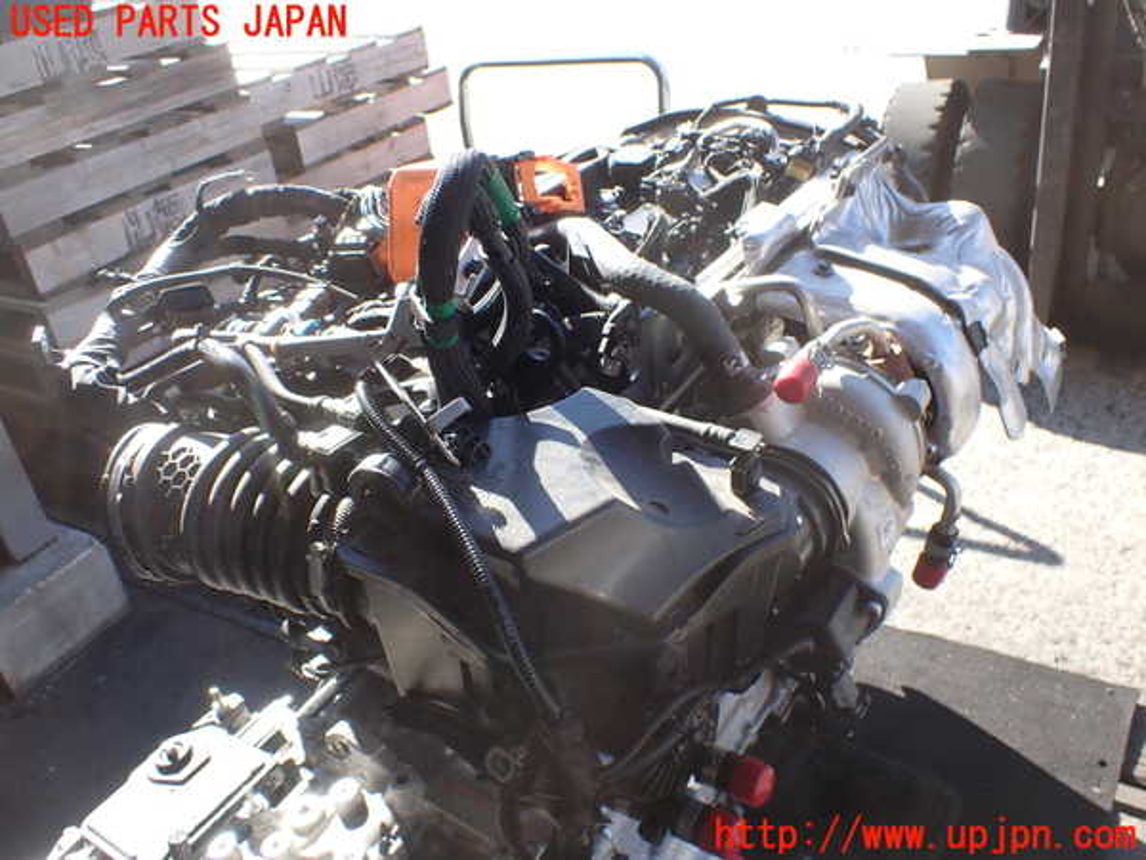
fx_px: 993
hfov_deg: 60.0
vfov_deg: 46.8
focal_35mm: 30
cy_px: 430
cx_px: 573
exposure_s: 1/200
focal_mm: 5.4
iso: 100
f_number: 3.2
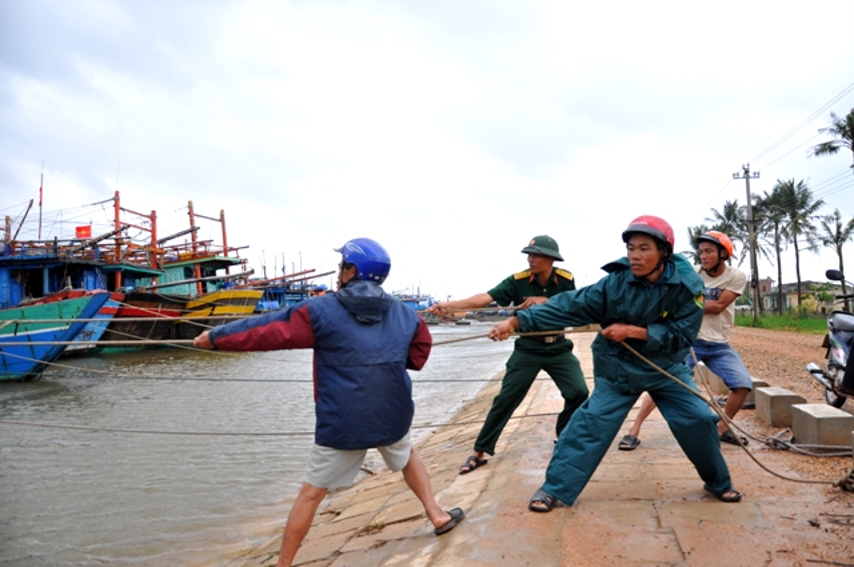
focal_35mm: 27
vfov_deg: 47.8
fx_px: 640
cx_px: 427
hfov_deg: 67.4
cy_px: 284
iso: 640
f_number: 3.5
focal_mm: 18
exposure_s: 1/320
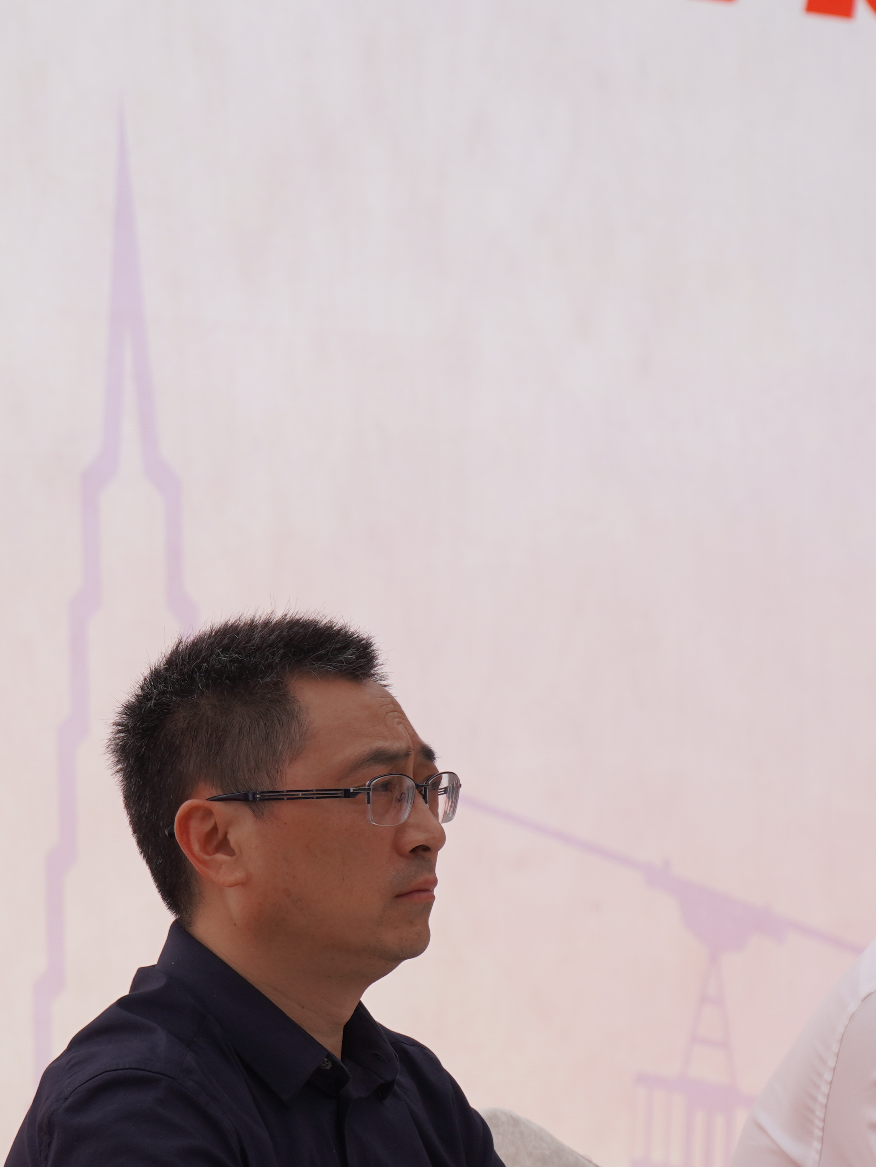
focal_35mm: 258
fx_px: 8705
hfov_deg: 5.8
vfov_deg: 7.7
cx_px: 627
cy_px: 770
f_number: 6.3
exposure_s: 1/250
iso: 100
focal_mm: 86
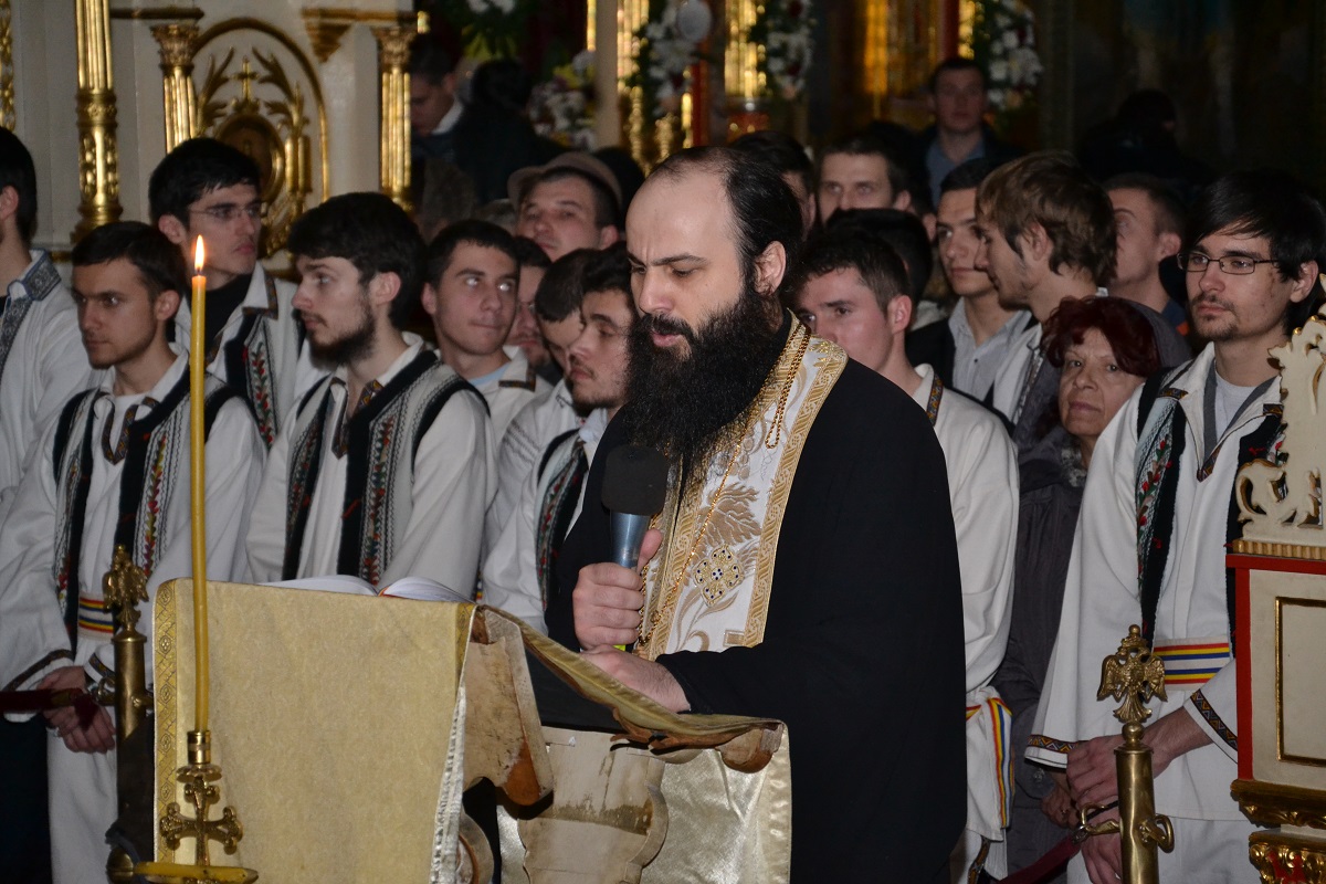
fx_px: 4972
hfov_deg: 15.2
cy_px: 442
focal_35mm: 135
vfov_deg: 10.2
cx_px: 663
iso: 1600
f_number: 5.6
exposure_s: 1/80
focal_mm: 90
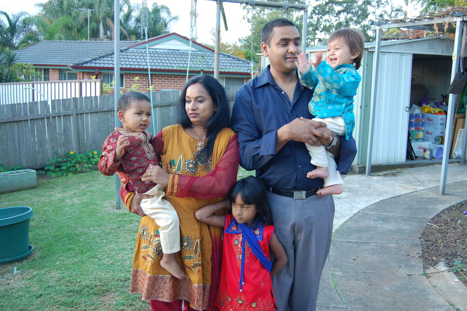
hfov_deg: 49.6
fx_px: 505
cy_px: 156
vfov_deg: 34.2
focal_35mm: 39
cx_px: 234
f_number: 4.5
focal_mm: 26
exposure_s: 1/80
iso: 400
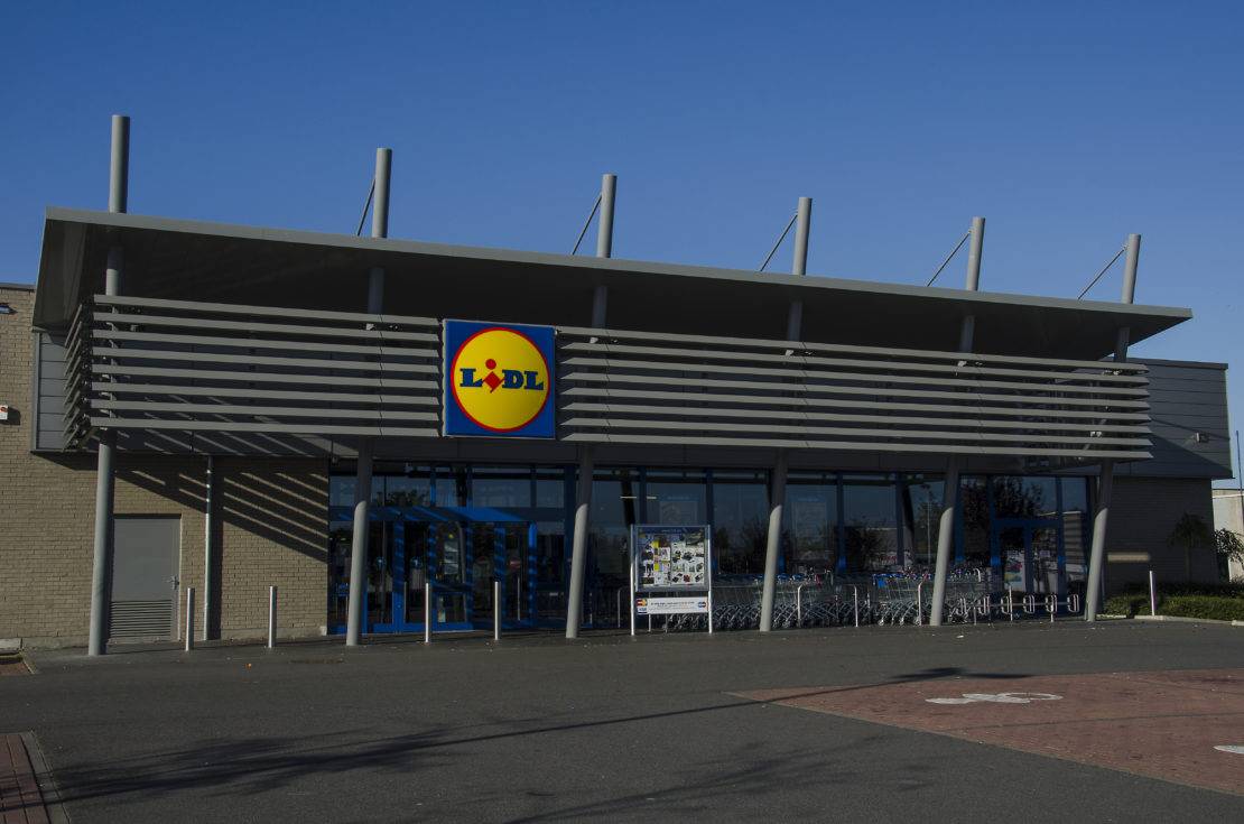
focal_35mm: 39
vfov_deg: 34.1
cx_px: 622
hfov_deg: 49.6
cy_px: 412
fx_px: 1345
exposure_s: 1/200
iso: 100
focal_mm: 26
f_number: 11
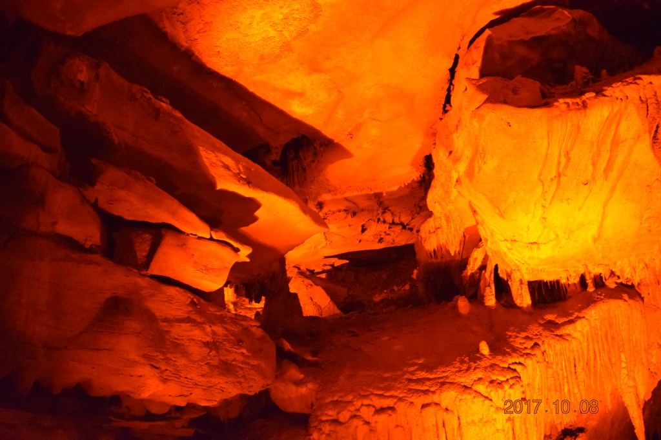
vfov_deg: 47.9
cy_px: 220
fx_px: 496
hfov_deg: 67.4
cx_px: 330
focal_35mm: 27
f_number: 3.5
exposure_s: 1/15
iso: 6400
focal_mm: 18
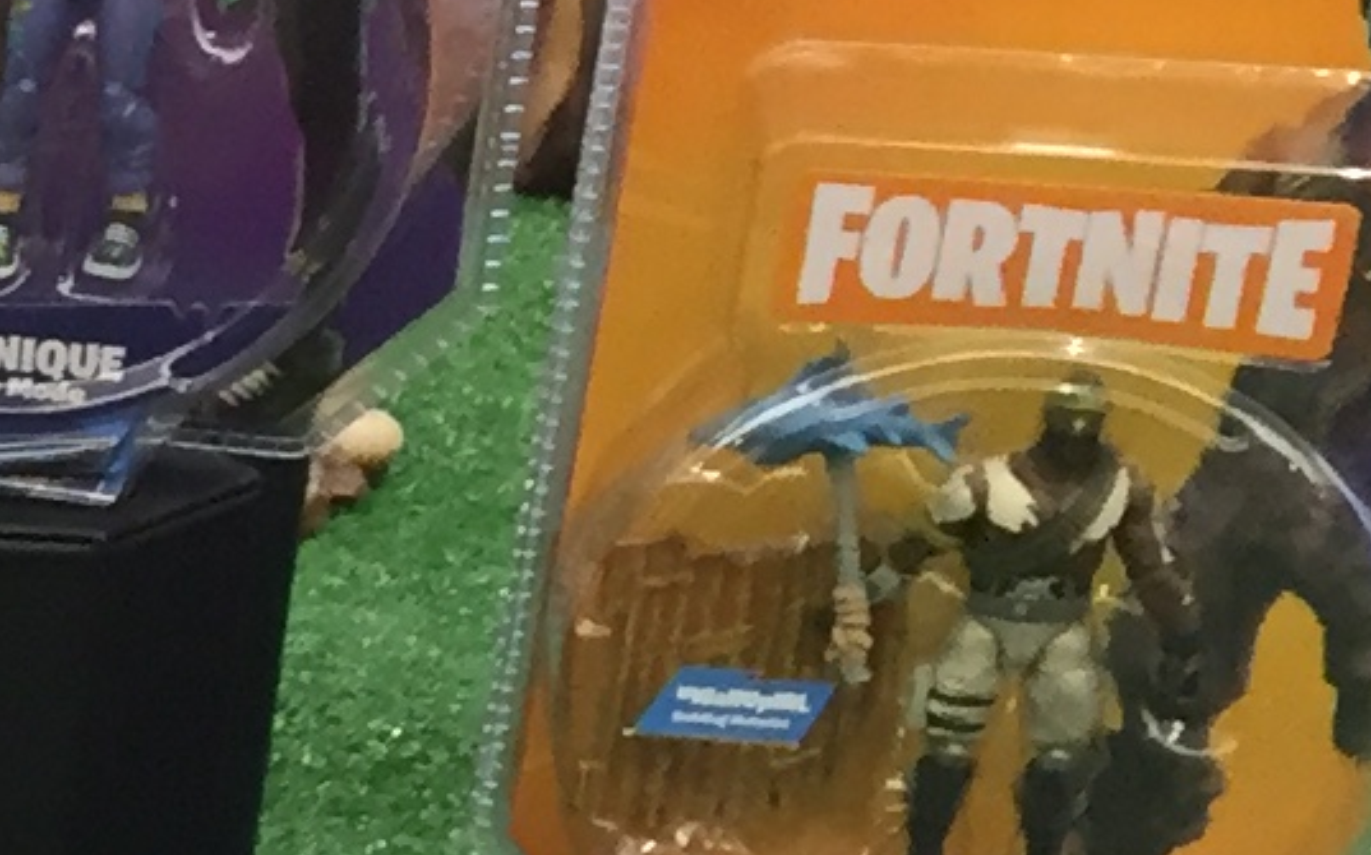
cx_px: -2584
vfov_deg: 6.9
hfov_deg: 9.2
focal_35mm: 187
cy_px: 1491
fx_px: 6983
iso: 80
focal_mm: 4.15
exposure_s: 1/30
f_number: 2.2
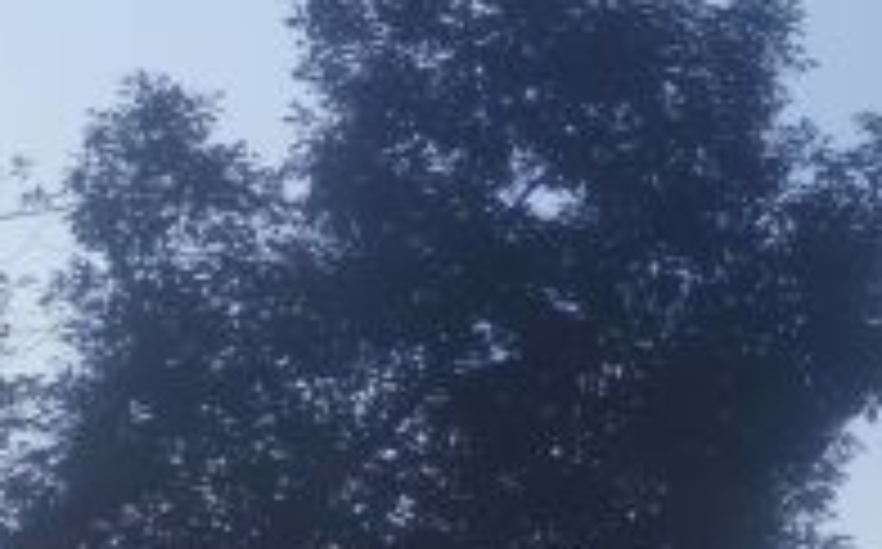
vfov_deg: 11.2
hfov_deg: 15.6
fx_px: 2809
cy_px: 230
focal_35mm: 117
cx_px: 1534
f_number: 1.8
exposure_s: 1/3448
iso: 50
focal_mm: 5.58
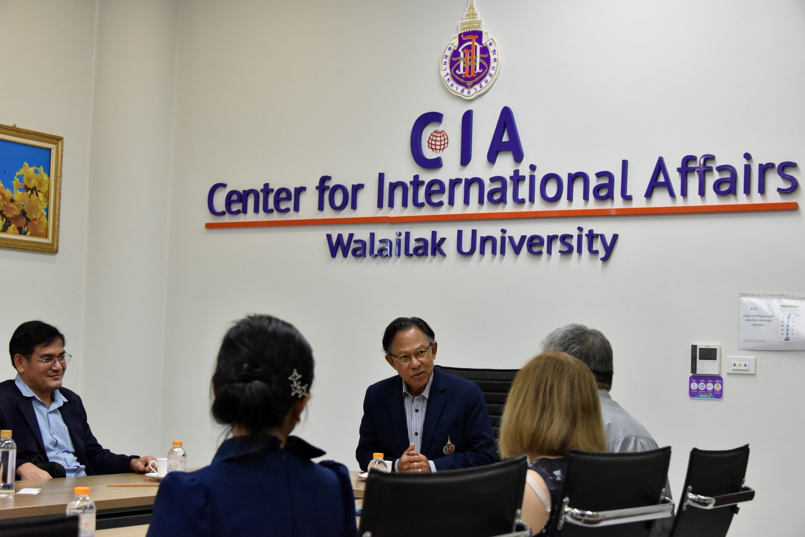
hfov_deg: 34.5
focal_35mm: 58
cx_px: 402
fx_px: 1297
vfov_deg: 23.4
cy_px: 268
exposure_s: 1/160
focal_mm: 58
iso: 3200
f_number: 6.3
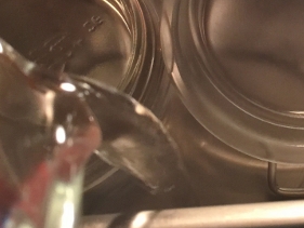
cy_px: -6
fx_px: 580
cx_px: 294
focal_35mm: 66
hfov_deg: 27.9
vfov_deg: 21.4
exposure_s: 1/10
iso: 100
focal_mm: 4.15
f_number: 2.2
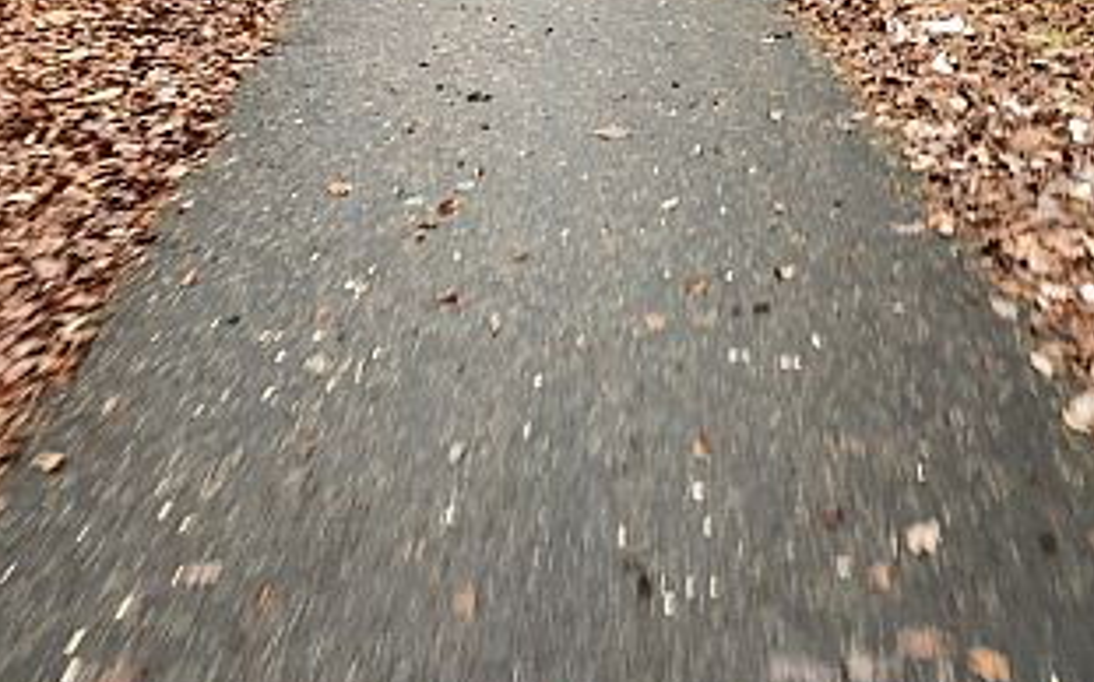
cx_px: 670
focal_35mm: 50
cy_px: 362
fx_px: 1490
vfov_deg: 25.8
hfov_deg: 40.1
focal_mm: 3.99
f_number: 1.8
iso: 64
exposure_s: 1/15
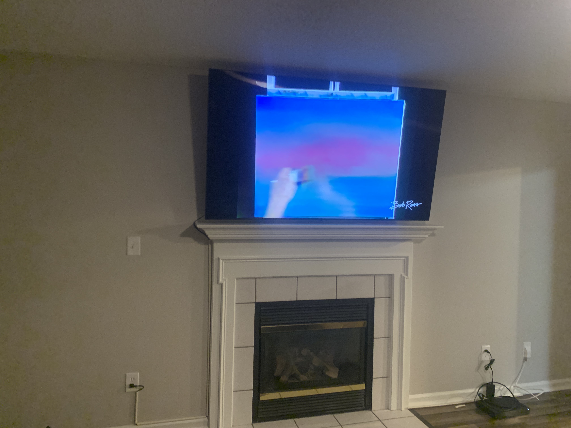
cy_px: 214
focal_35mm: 26
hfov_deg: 67.3
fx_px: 429
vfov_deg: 53.1
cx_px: 286
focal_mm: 4.25
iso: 500
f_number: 1.8
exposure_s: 1/30
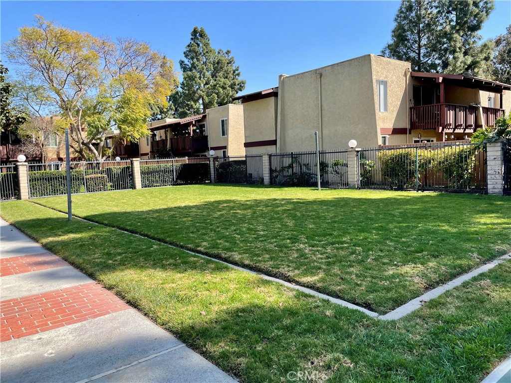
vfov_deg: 53.1
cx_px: 256
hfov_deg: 67.3
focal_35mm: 26
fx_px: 384
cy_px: 192
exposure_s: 1/1595
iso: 32
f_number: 1.6
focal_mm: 4.2
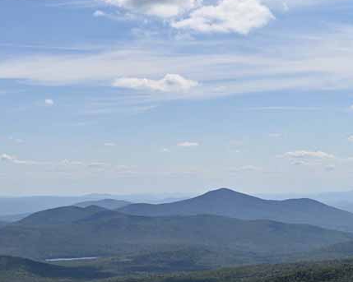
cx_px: 124
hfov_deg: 24.7
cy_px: 207
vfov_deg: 19.8
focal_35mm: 77
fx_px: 804
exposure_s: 1/1250
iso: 100
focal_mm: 44
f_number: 6.3
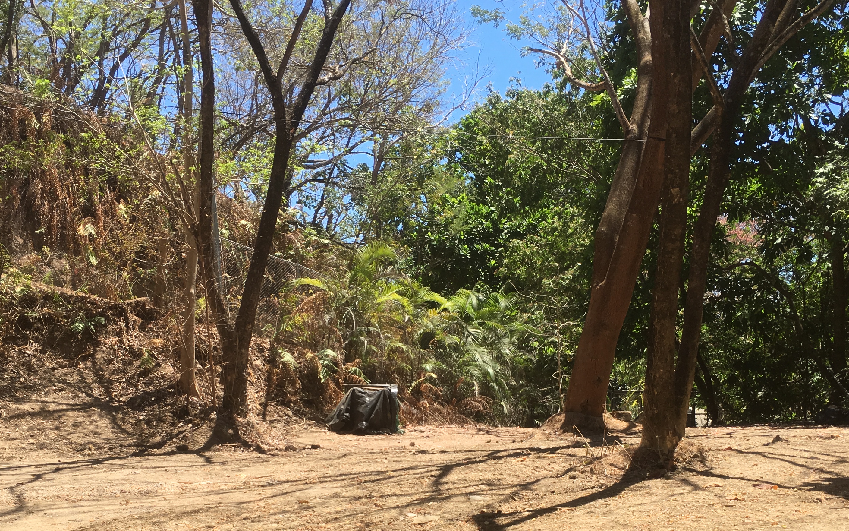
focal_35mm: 44
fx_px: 1018
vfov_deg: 28.5
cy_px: 433
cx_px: 403
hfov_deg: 45.3
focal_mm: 4.15
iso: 25
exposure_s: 1/793
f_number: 2.2
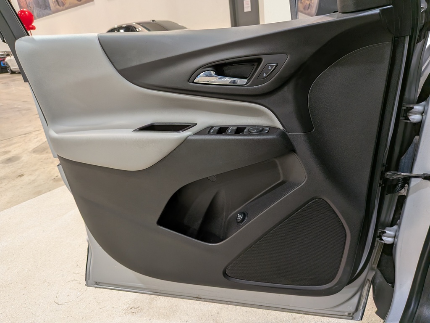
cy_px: 162
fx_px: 298
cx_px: 215
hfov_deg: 71.6
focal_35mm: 24
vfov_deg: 56.8
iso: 110
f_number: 1.7
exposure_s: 1/100
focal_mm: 4.53
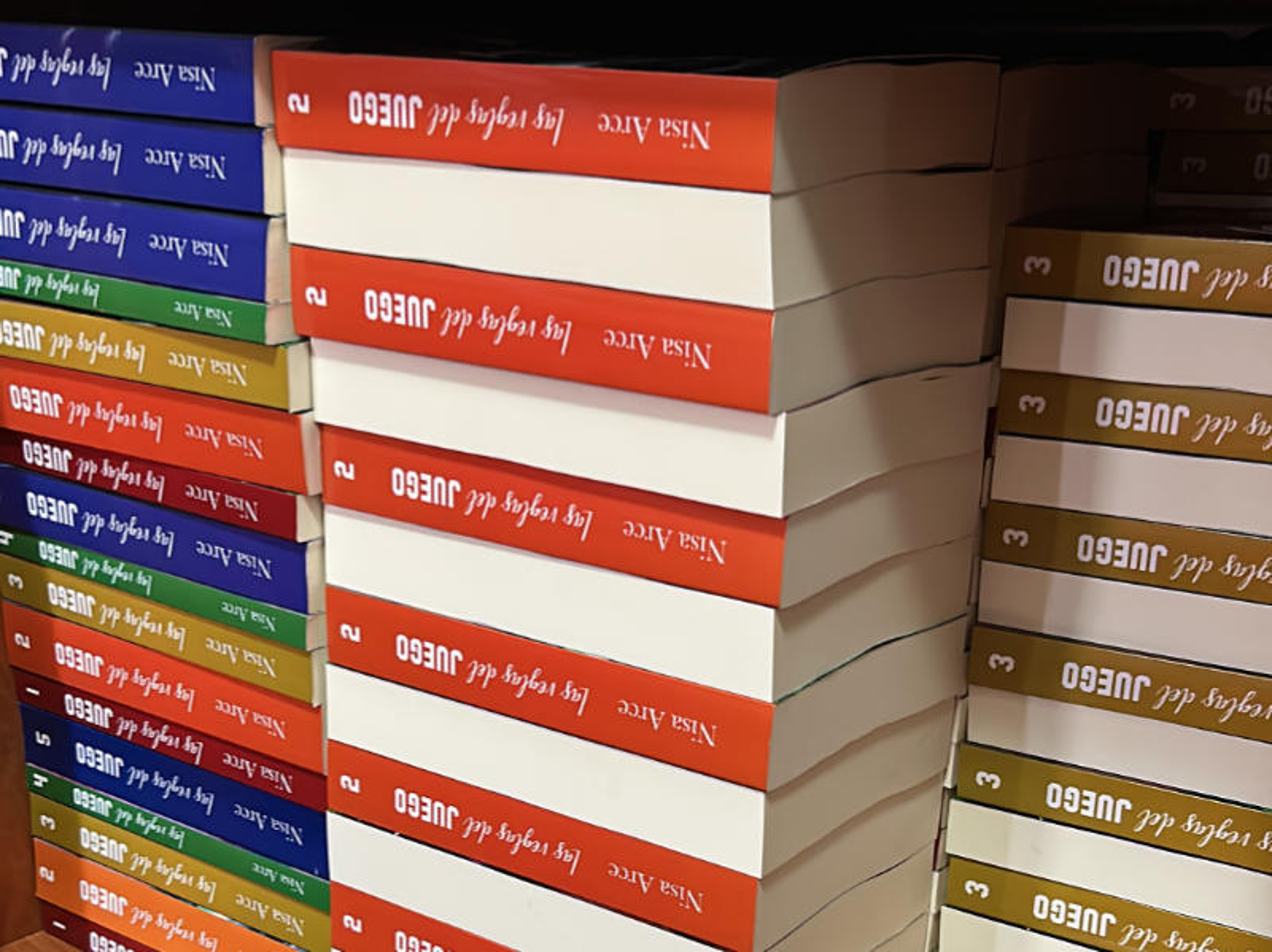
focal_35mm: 29
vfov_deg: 48.2
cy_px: 476
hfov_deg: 61.7
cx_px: 636
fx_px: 1065
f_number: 1.5
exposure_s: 1/50
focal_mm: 5.7
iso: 400
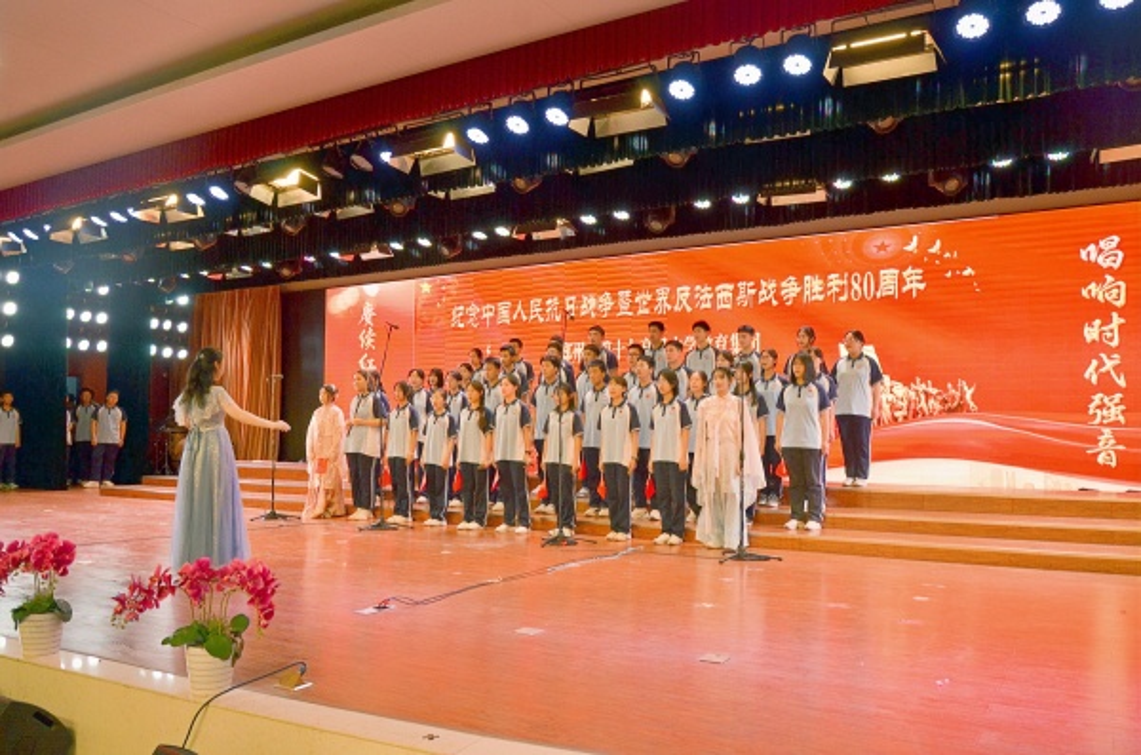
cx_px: 570
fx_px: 854
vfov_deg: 47.7
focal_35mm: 27
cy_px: 378
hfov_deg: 67.5
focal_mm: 18
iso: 1000
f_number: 7.1
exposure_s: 1/200
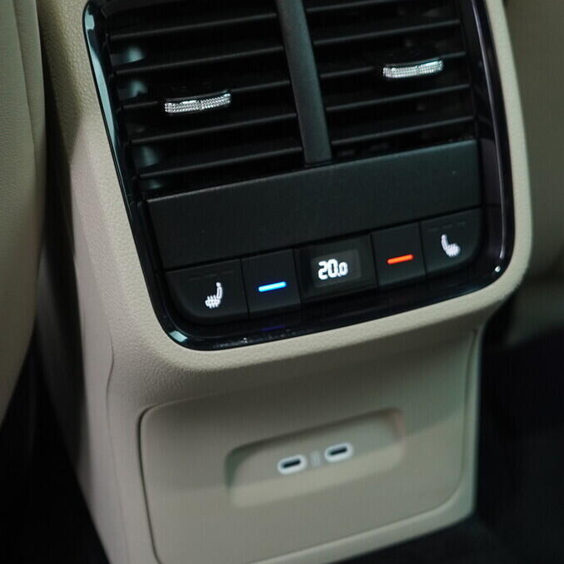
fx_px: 1198
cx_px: 313
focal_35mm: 65
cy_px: 216
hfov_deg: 26.5
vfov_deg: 26.4
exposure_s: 1/40
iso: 640
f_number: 2.8
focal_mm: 24
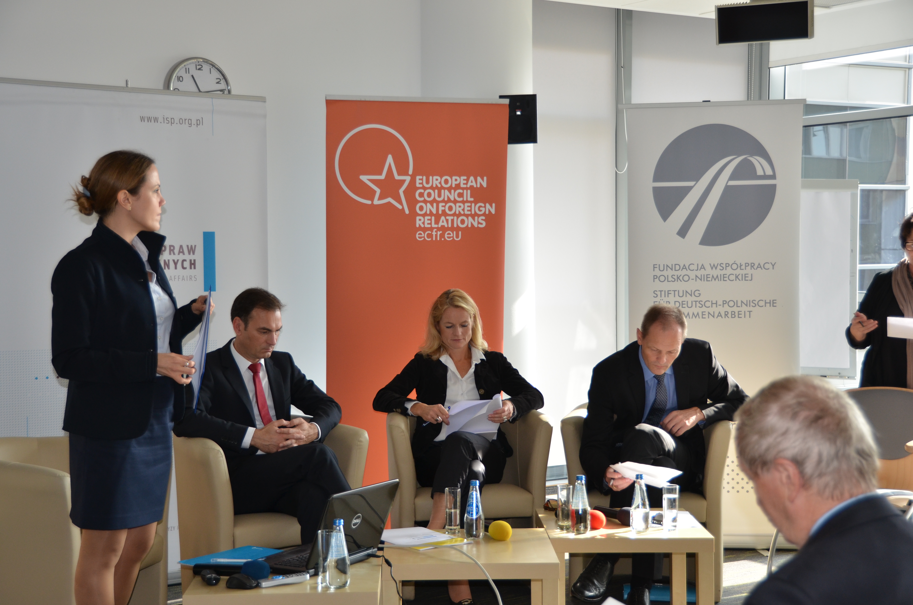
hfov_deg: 35.1
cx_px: 456
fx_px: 1443
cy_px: 302
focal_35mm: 57
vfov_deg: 23.7
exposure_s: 1/100
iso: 400
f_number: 4.2
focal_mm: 38
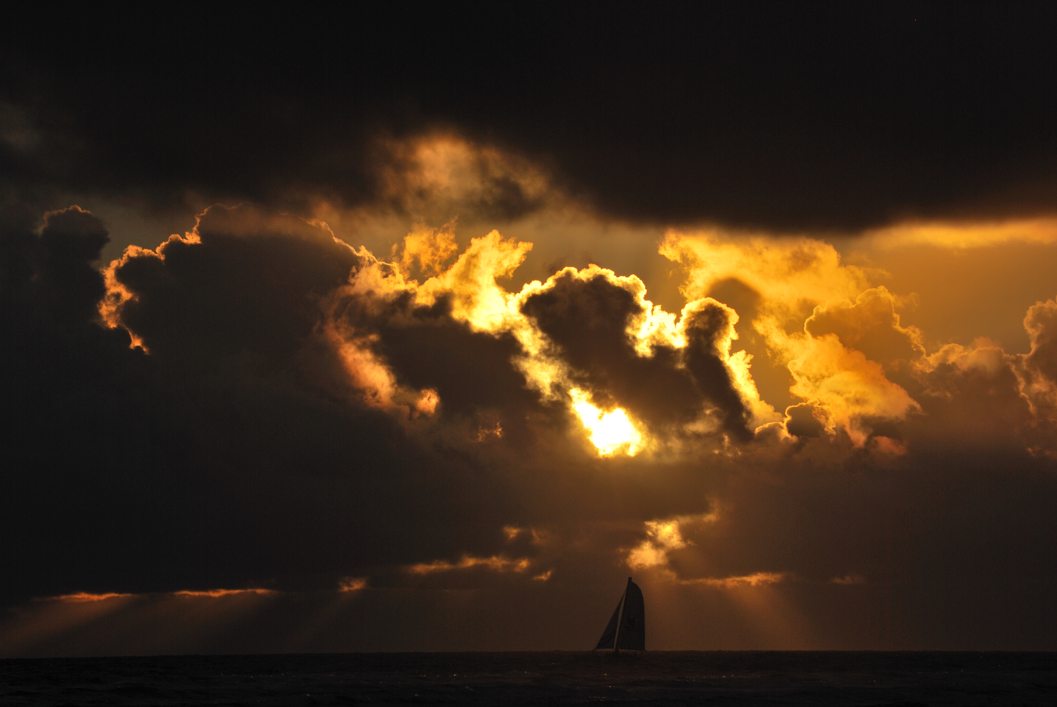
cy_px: 354
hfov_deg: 6.9
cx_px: 528
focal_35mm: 300
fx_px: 8819
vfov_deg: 4.6
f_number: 13
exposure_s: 1/1000
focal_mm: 200
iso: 100
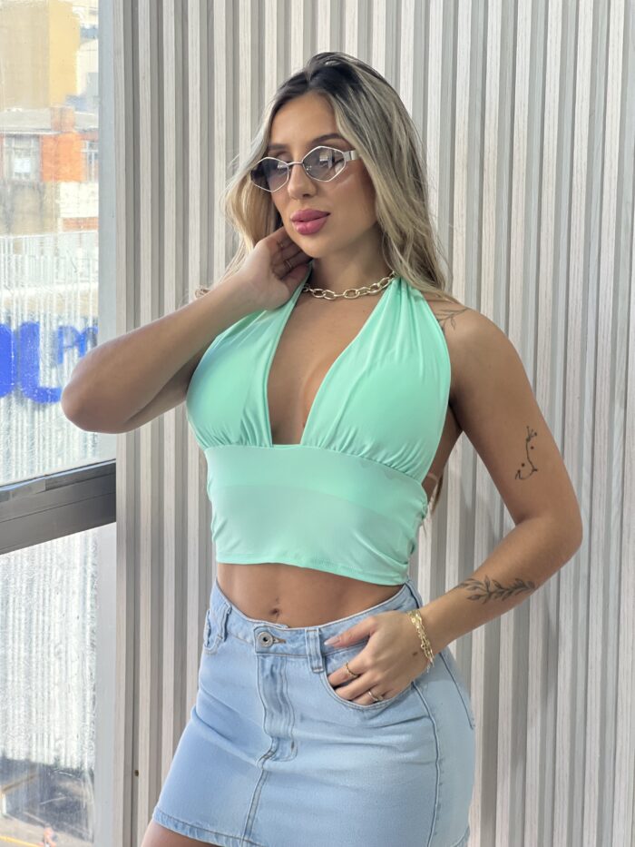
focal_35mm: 77
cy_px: 424
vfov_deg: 25.3
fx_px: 1883
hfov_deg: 19.1
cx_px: 318
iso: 100
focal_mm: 9
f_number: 2.8
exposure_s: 1/120
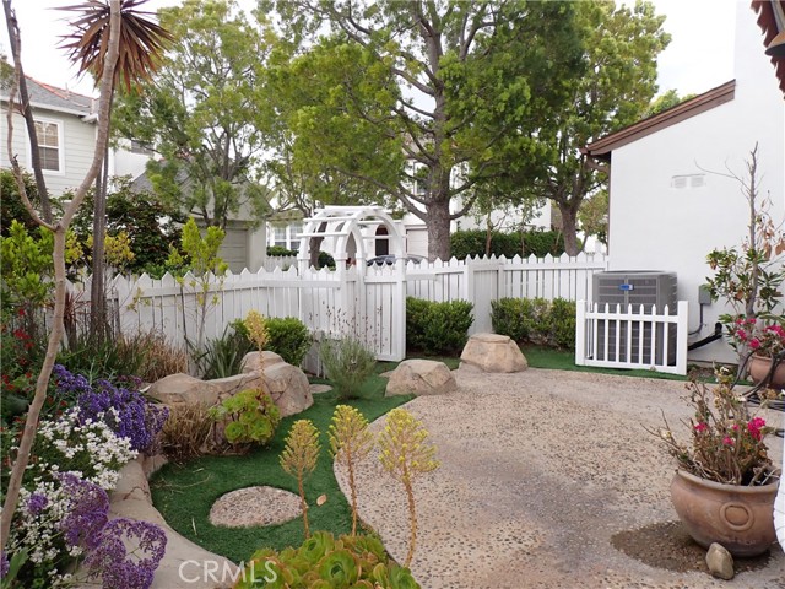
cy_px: 294
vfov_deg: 54.9
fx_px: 567
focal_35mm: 25
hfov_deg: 69.4
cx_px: 392
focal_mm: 4.5
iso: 100
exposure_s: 1/125
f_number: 2.8
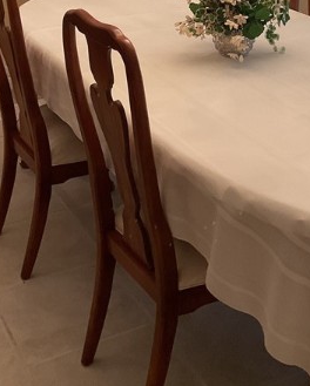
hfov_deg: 23.1
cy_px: -42
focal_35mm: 66
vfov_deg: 26.4
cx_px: 211
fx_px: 756
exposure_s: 1/60
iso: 80
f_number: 1.8
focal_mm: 3
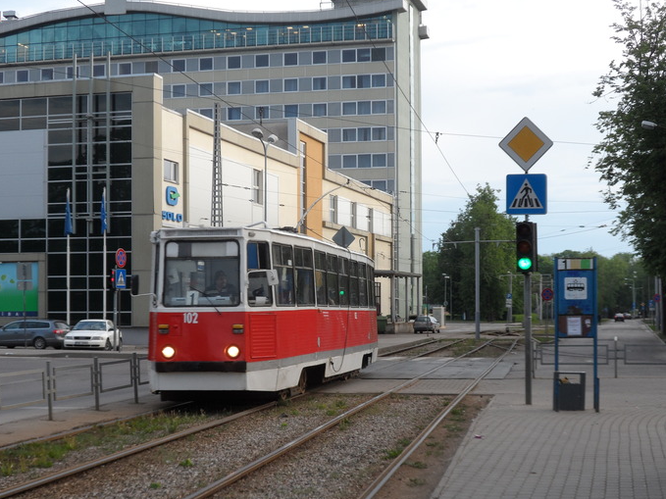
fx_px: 1212
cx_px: 304
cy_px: 285
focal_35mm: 63
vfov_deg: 23.3
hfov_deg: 30.7
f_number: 4.1
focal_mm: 9.8
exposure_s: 1/60
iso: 80
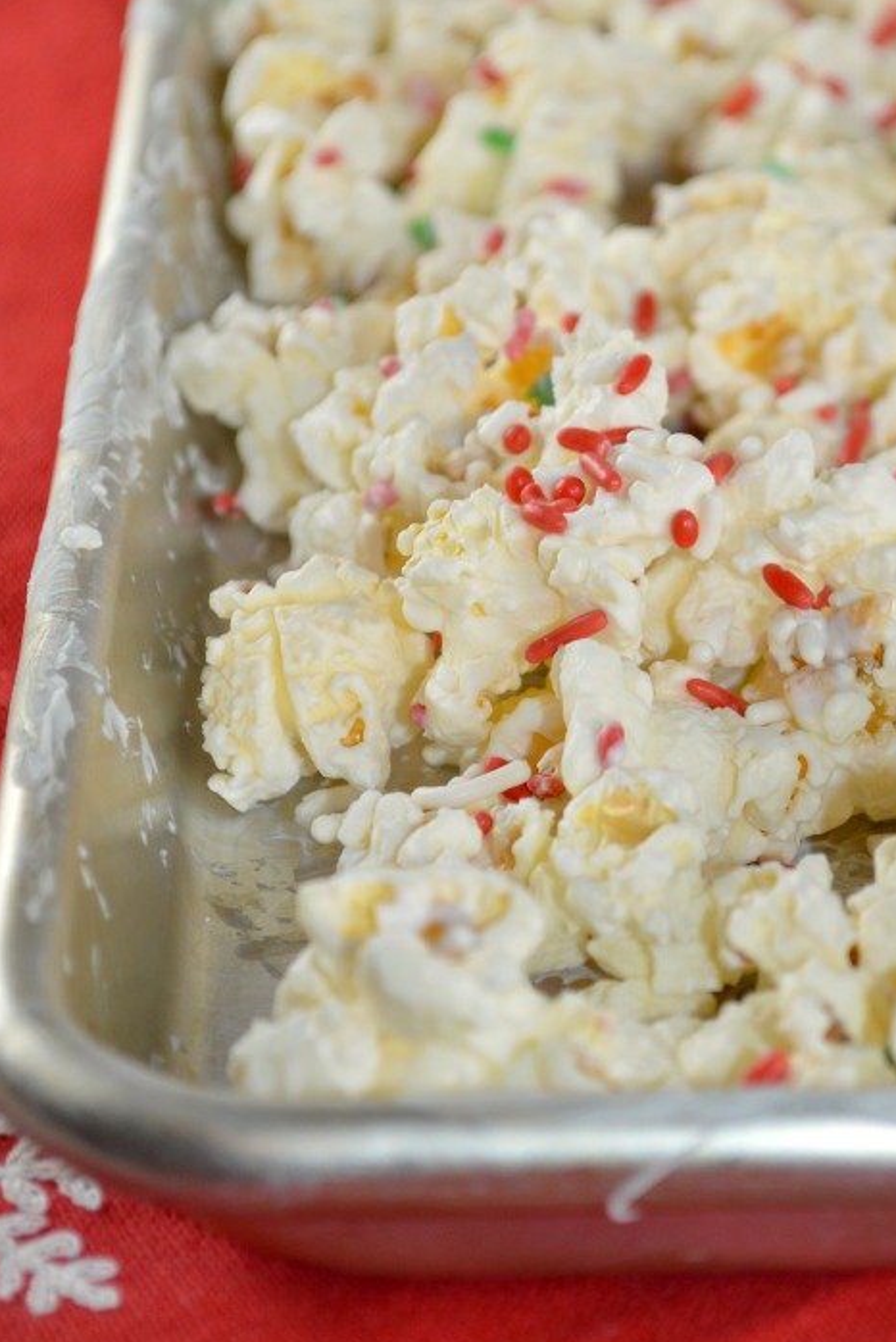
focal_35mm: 121
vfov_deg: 16.9
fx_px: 4503
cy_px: 580
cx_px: 646
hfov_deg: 11.3
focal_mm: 55
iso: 400
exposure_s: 1/160
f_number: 5.6
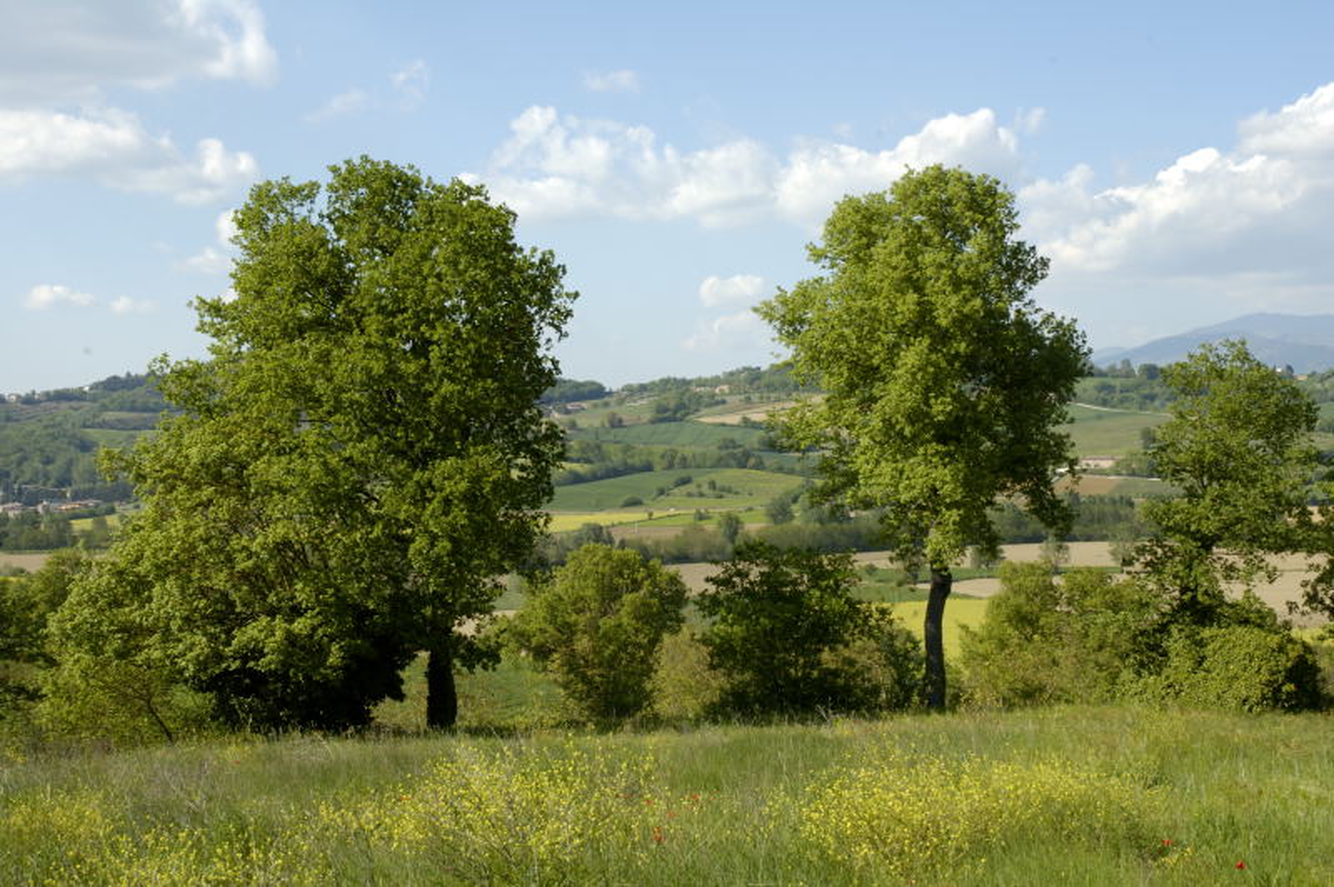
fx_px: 1888
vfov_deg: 26.4
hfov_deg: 38.9
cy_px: 444
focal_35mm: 51
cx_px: 667
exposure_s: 1/80
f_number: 16
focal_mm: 34
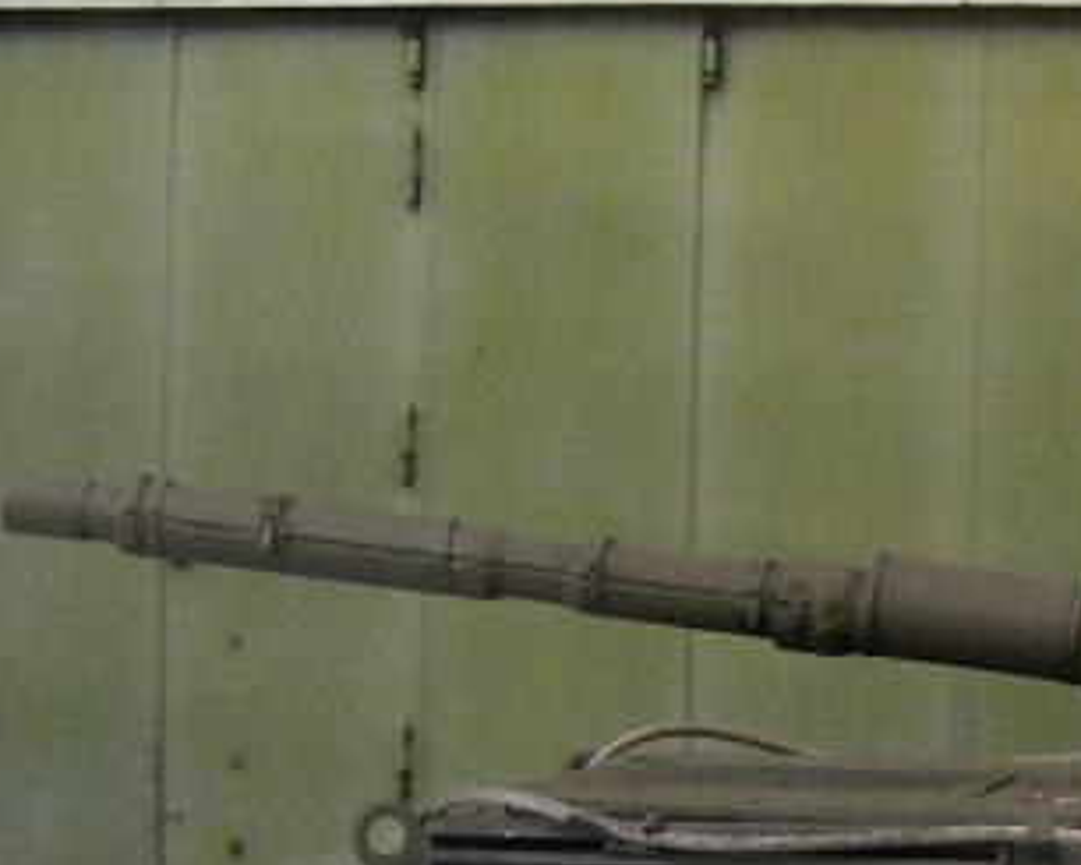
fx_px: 3968
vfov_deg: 12.2
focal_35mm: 124
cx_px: 1749
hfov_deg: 14.2
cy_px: 1052
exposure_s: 1/57.7
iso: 50
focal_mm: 6.3
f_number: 3.5
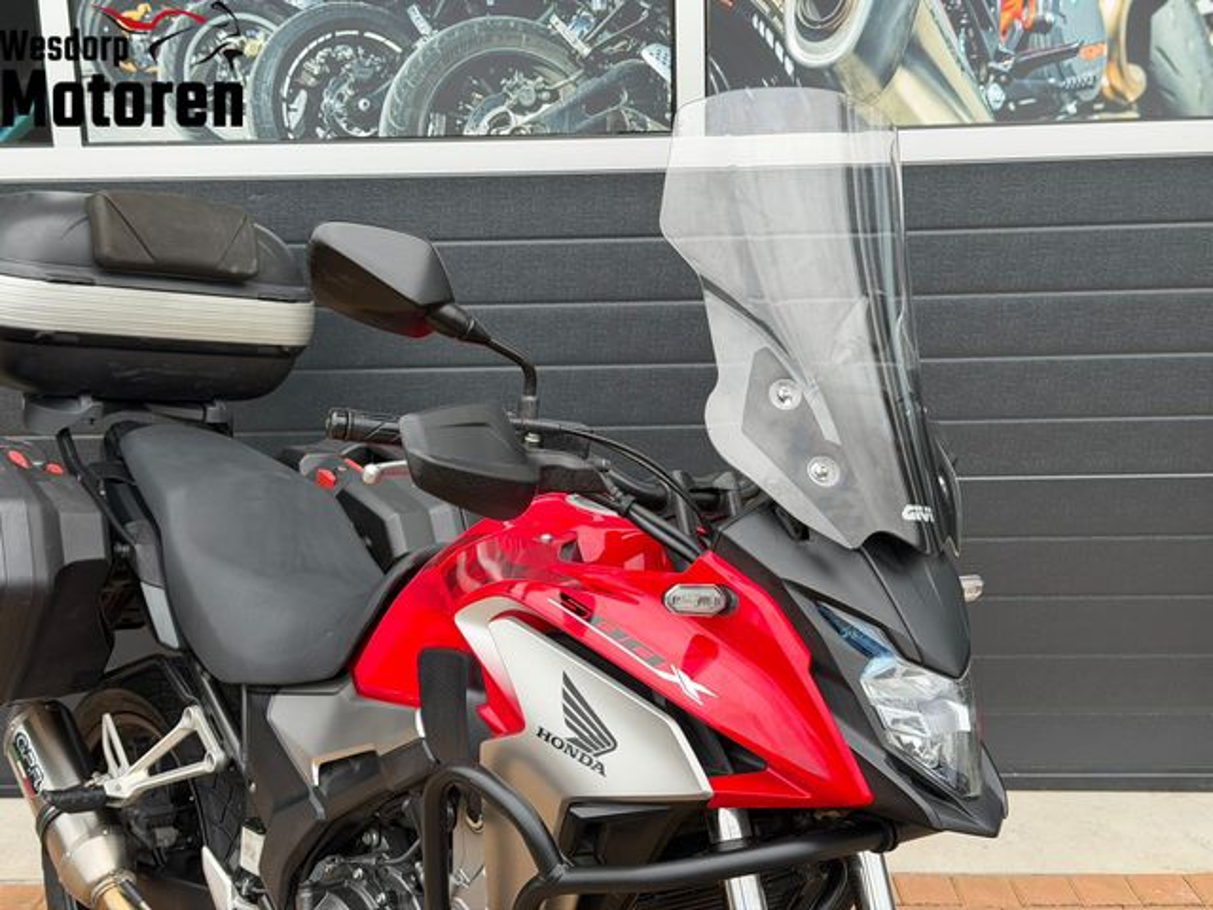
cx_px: 606
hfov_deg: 39.7
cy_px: 455
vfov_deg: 30.3
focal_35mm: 48
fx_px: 1682
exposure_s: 1/234
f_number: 1.78
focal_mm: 6.76
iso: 64
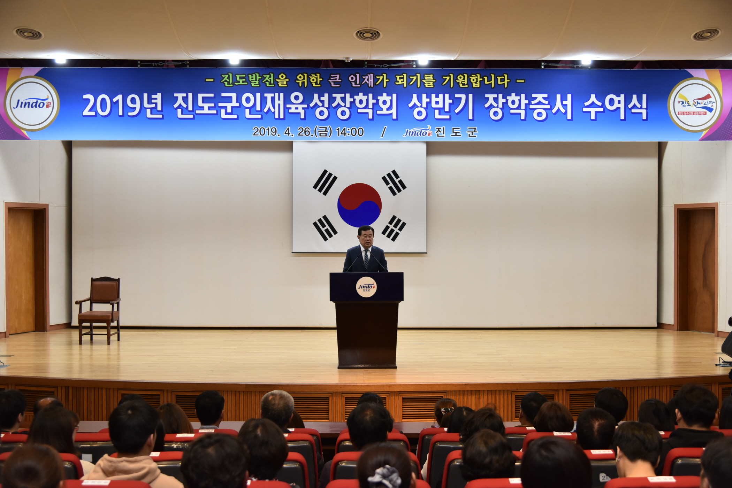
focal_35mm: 44
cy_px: 244
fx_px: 895
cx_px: 366
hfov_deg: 44.5
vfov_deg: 30.5
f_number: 4
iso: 1000
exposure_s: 1/125
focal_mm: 44
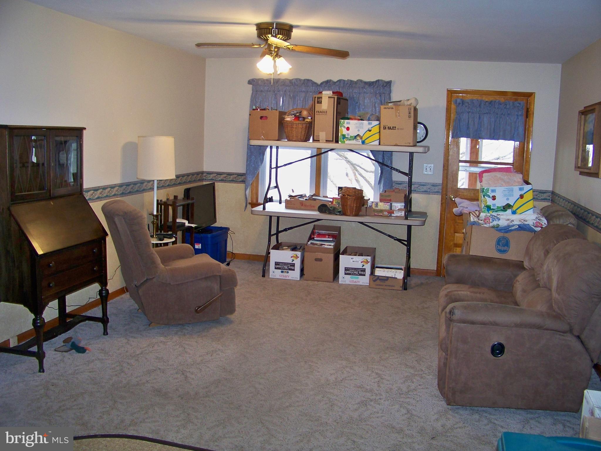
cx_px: 300
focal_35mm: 33
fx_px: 573
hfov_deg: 55.4
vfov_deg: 42.9
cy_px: 226
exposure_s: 1/30
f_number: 2.8
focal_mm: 5.85
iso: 200
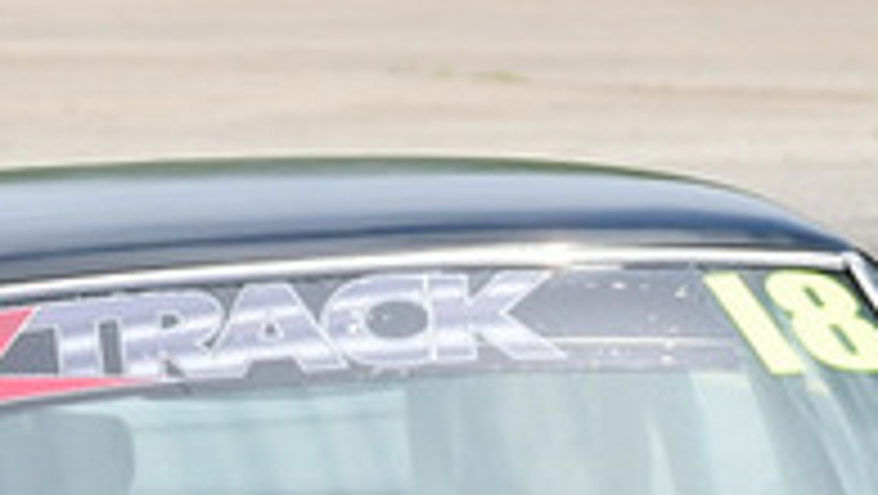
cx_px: 531
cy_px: 662
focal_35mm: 2067
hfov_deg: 1.0
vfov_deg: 0.6
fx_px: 48155
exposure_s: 1/640
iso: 640
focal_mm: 320
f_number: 13
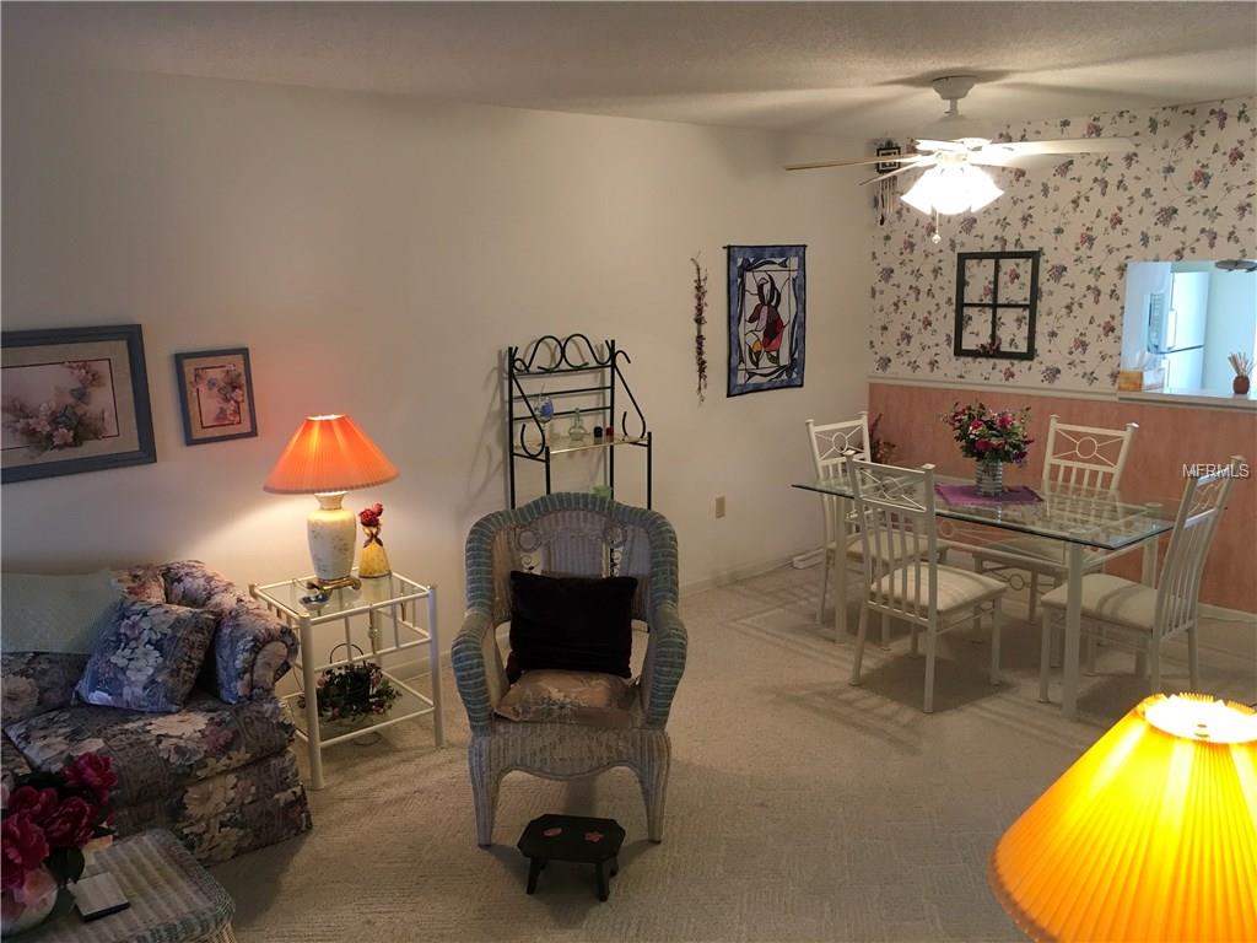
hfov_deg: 61.7
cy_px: 472
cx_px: 628
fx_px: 1053
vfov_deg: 48.2
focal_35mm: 29
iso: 80
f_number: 2.2
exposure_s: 1/30
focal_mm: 4.15
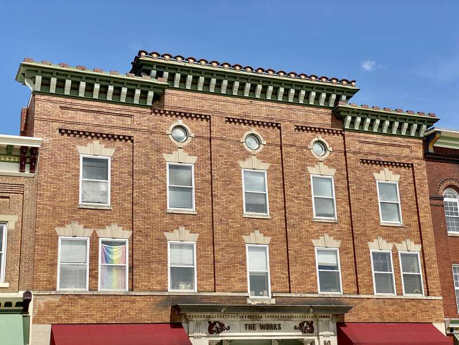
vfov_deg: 28.0
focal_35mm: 52
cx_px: 230
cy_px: 172
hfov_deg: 36.8
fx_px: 690
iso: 20
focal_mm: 6
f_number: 2
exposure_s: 1/2179
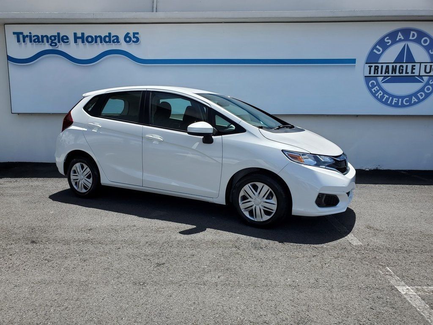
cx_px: 216
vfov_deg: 53.1
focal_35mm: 26
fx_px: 325
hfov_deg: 67.3
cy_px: 162
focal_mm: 4.3
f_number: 2.4
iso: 50
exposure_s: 1/1154
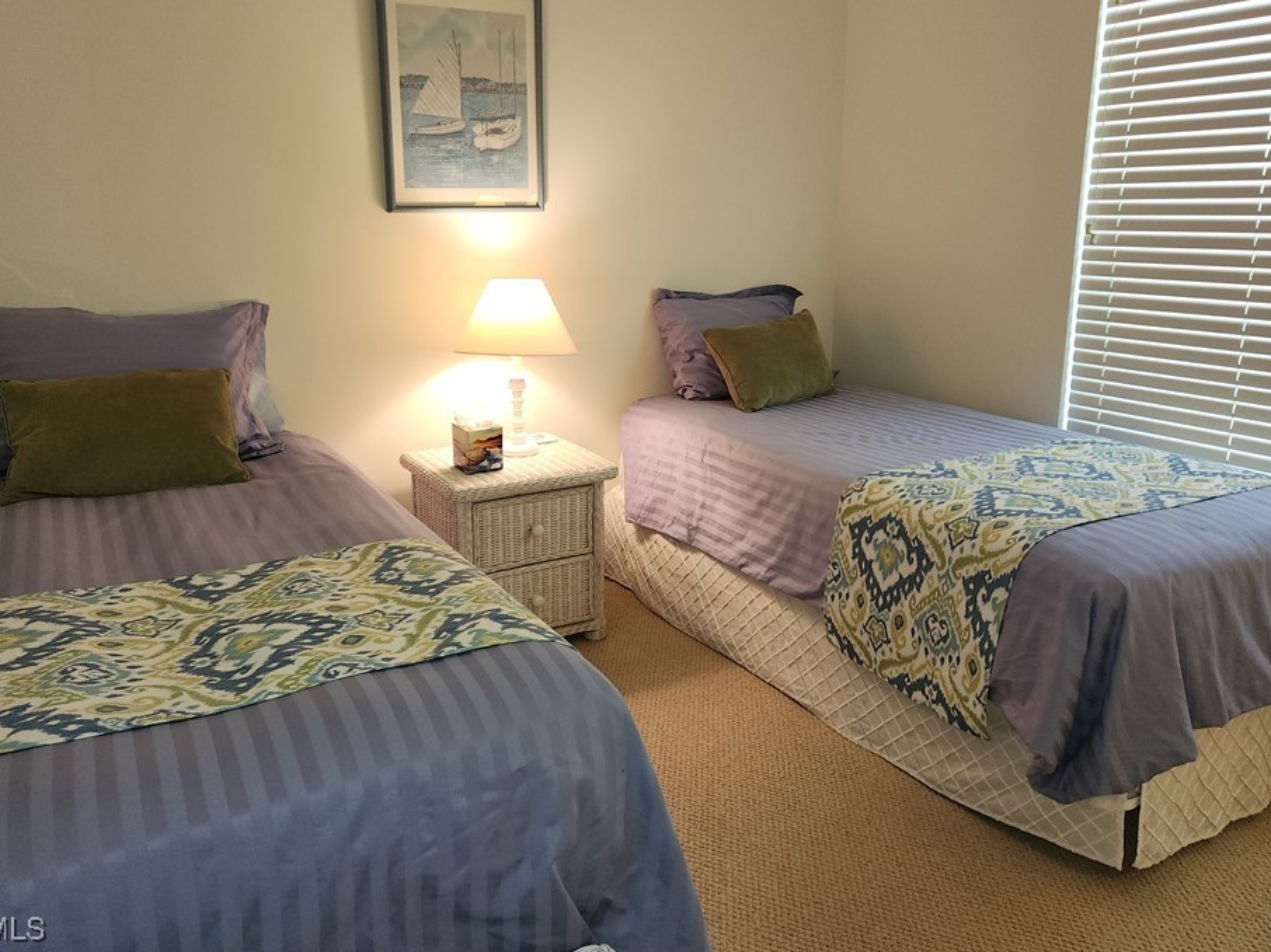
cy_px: 422
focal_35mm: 26
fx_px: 954
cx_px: 592
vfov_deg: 52.9
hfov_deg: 67.2
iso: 64
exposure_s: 1/60
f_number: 1.8
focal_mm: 5.4
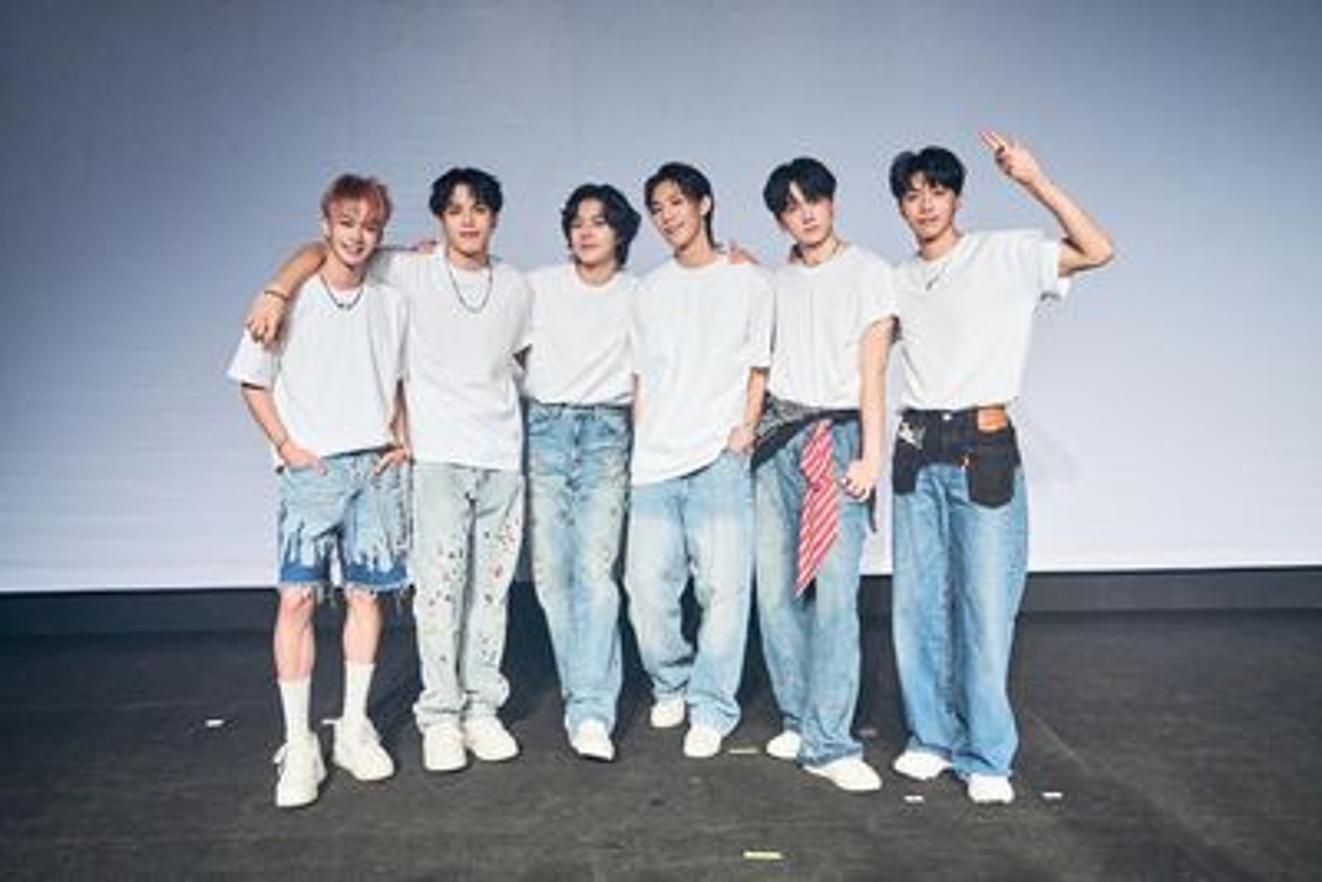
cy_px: 441
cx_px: 661
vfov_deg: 41.1
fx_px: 1175
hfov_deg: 58.7
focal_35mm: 32
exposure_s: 1/200
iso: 4000
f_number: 4.5
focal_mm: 32
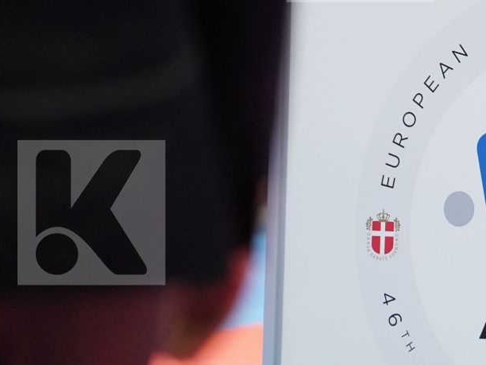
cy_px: -70
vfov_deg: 2.6
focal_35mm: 566
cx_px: 630
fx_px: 7946
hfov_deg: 3.5
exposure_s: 1/500
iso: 2000
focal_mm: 200
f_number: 2.8
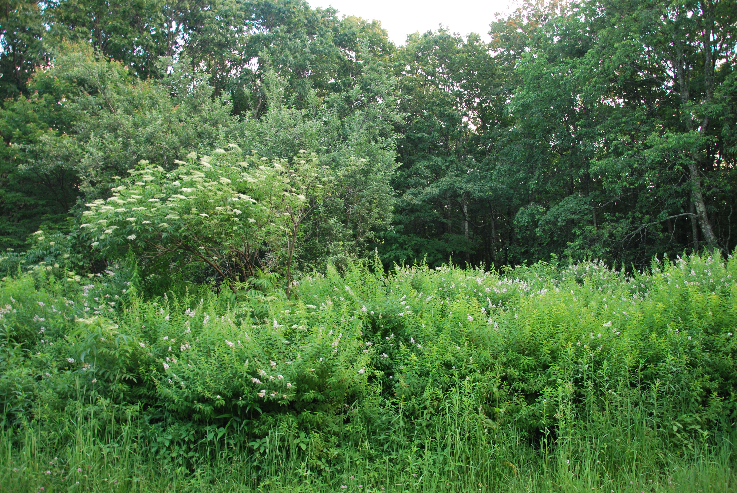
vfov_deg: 48.0
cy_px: 246
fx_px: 553
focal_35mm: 27
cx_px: 368
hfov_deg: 67.3
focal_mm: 18
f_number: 3.5
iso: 220
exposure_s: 1/30
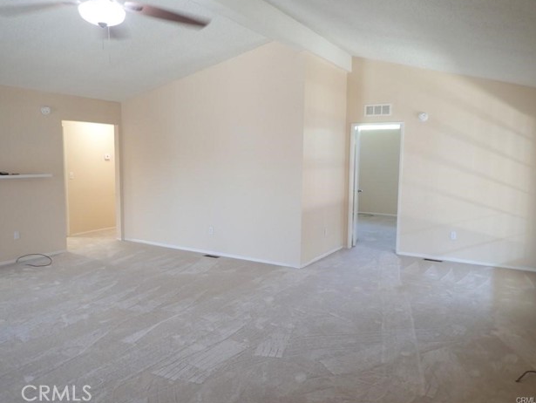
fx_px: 403
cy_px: 196
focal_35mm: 26
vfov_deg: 53.1
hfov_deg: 67.3
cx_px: 265
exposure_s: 1/30
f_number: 2
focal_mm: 4.5
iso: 200
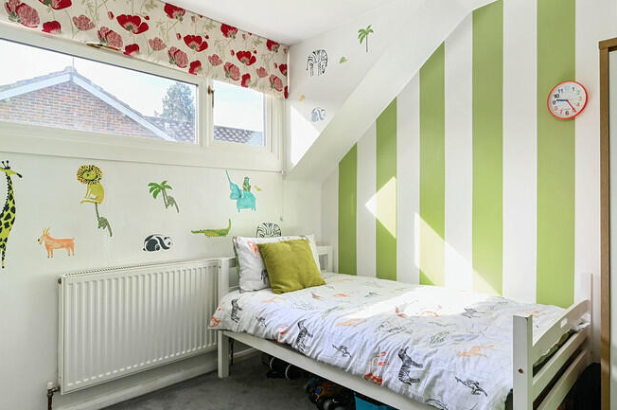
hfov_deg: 77.4
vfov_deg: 57.1
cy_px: 202
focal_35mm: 22
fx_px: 377
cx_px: 380
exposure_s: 1/200
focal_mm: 14
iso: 400
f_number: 8
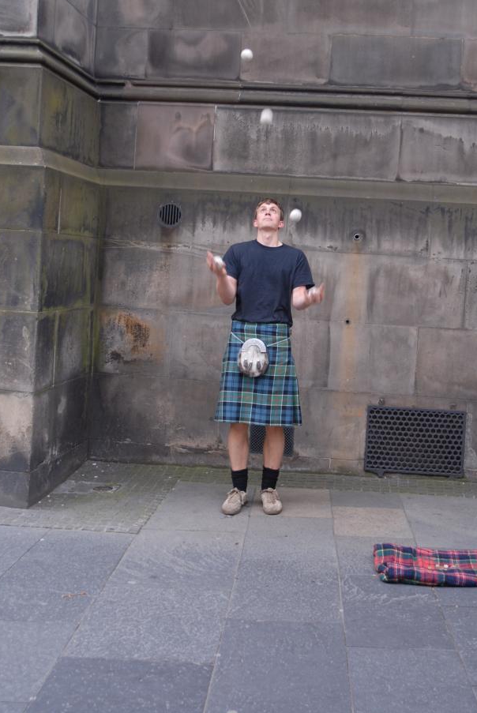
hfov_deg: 27.8
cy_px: 289
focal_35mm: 49
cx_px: 278
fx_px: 964
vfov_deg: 40.4
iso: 100
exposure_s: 1/60
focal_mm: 27
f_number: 4
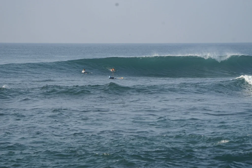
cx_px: 126
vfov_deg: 6.9
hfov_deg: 10.3
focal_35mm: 200
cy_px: 84
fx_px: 1400
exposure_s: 1/1000
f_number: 5.6
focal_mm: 200
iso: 250
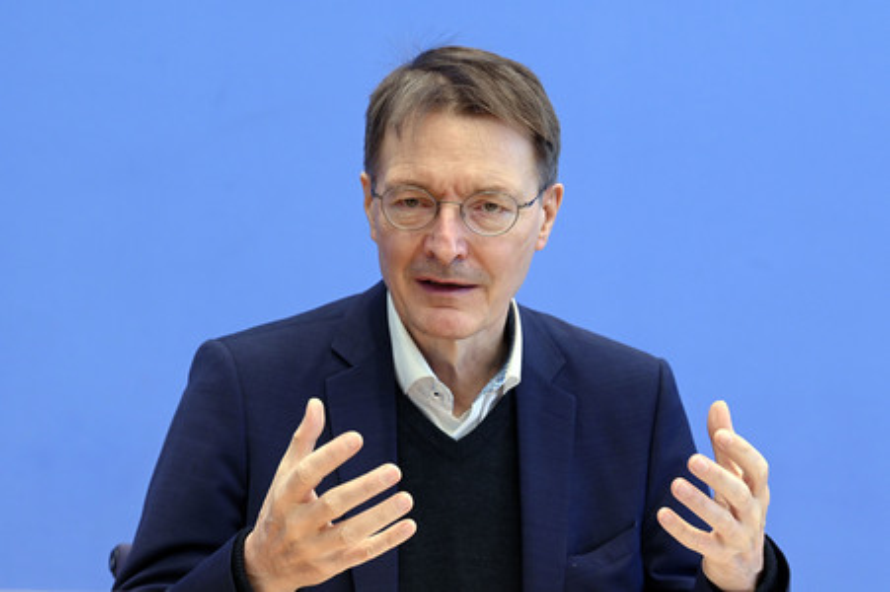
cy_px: 296
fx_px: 2717
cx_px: 445
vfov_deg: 12.4
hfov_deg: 18.6
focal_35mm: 110
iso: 3200
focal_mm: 110
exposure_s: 1/320
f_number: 5.6
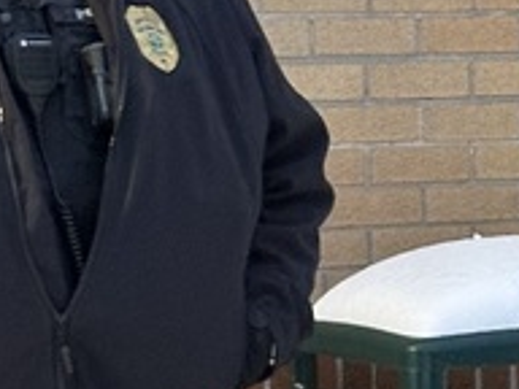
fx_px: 3838
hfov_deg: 7.7
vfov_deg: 5.8
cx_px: 505
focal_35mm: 256
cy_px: 508
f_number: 1.78
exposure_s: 1/40
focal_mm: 6.86
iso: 400
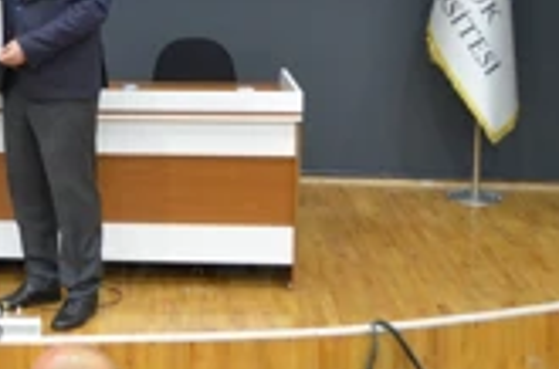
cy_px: -5
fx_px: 1363
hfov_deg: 22.0
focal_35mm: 88
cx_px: -41
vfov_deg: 15.1
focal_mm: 22
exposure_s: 1/30
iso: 1400
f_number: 3.8
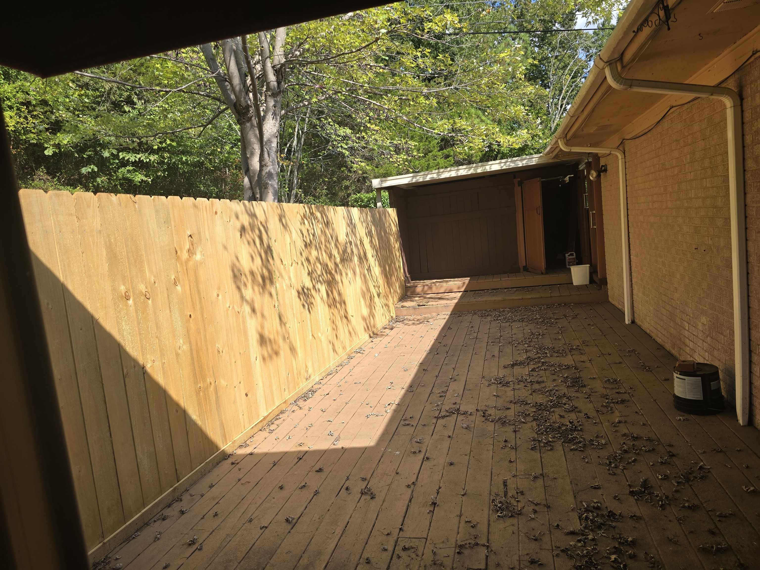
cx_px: 380
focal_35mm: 23
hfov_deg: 73.9
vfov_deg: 58.9
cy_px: 285
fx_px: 505
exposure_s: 1/342
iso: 12
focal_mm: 6.3
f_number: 1.7
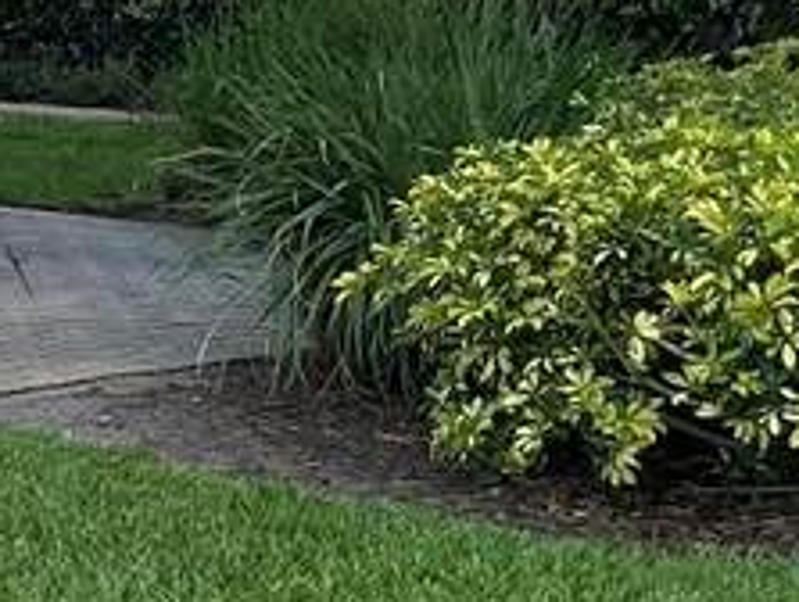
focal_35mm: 149
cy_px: 161
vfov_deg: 10.0
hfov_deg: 11.4
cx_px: -992
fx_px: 3445
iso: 50
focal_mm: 4.2
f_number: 1.6
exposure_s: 1/622
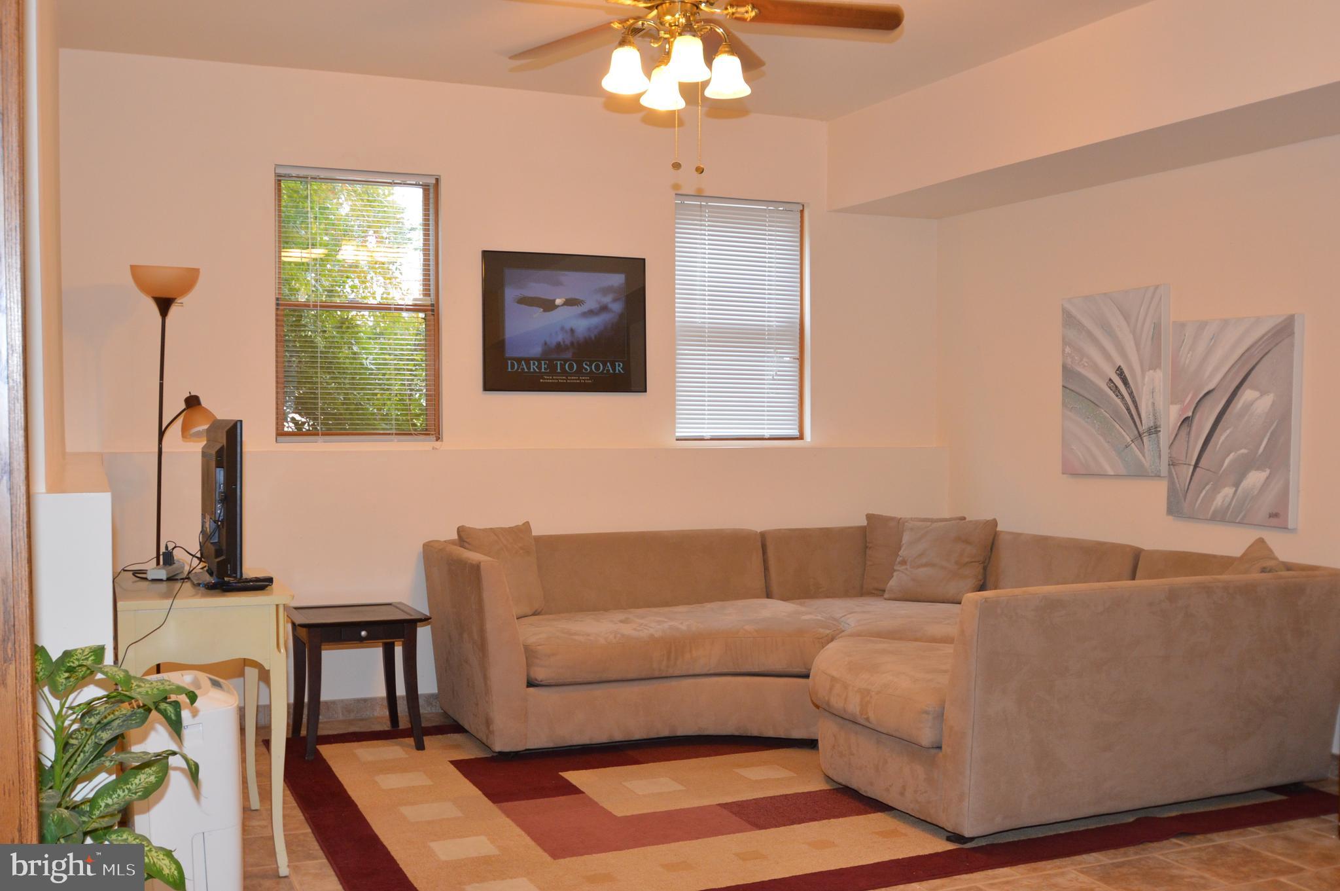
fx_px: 1339
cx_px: 670
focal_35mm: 36
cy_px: 446
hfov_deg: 53.2
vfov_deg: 36.8
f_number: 4.5
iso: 720
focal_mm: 24
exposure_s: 1/60
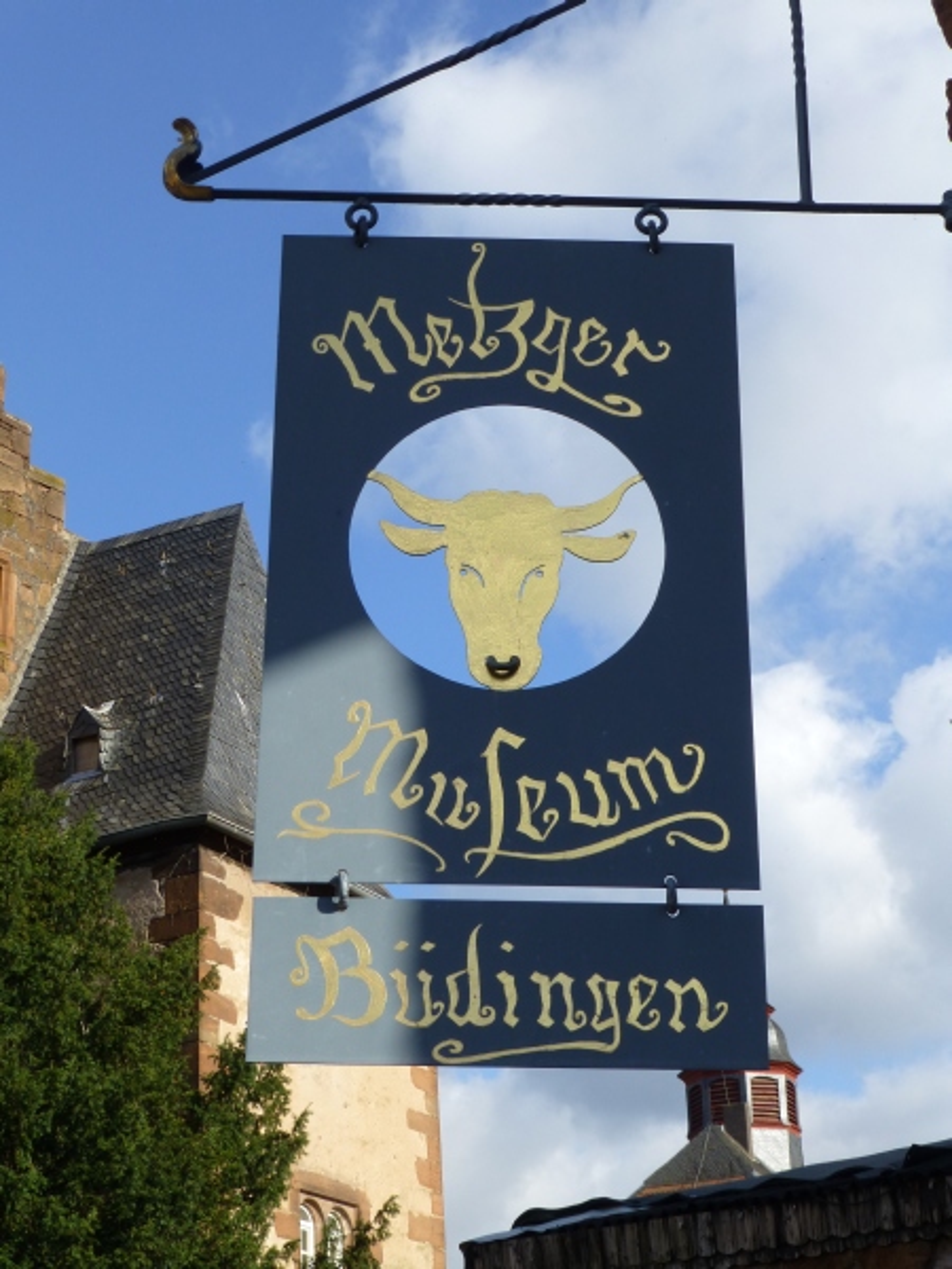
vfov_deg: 29.8
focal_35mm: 65
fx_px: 2383
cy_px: 634
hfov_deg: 22.6
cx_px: 476
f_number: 4.8
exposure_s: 1/500
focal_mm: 11
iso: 100
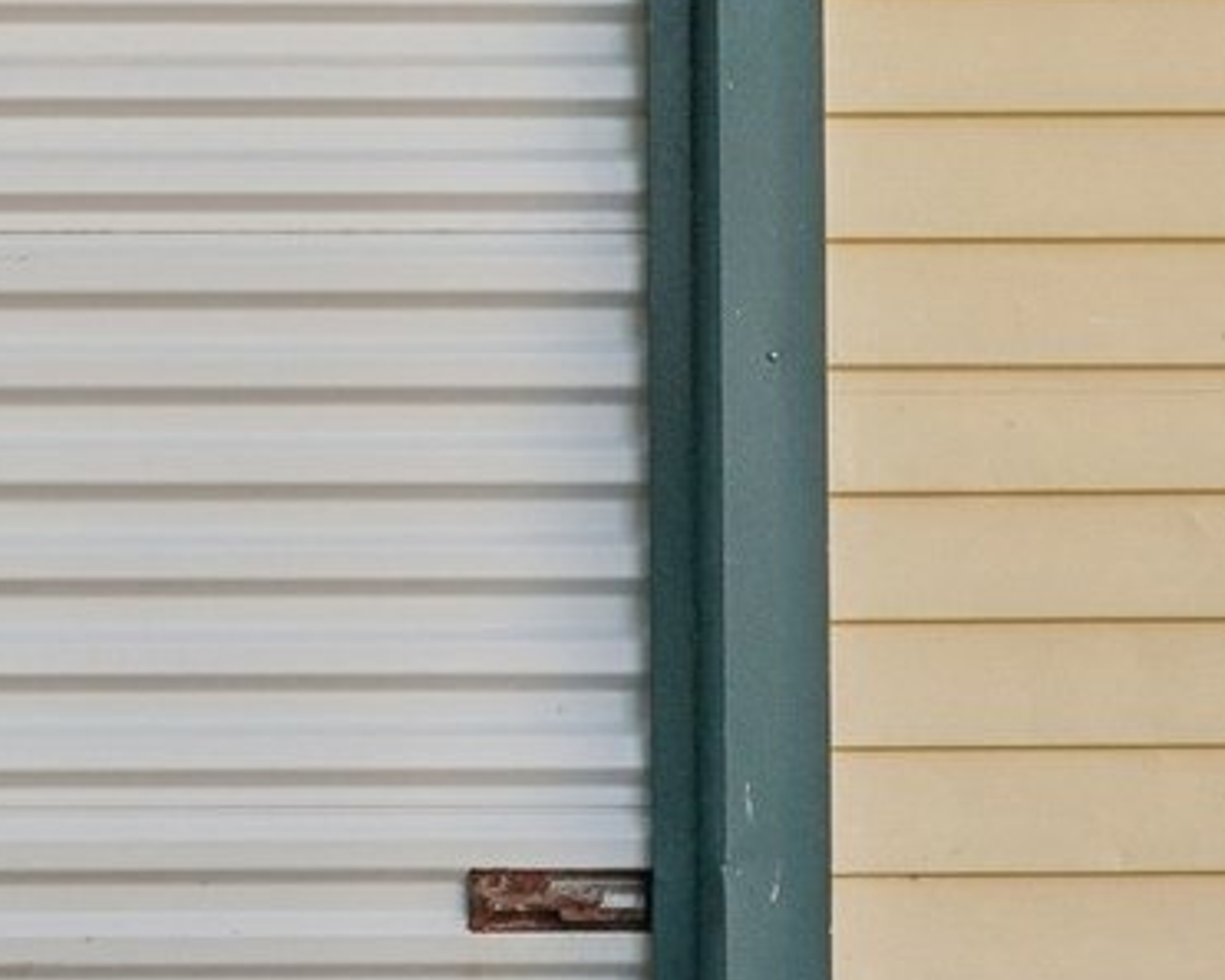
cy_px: 572
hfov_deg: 20.7
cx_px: -125
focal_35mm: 88
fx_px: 3191
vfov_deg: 17.5
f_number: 8
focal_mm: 17
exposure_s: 1/250
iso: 400
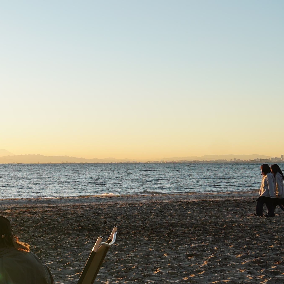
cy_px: 213
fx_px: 622
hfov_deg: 22.6
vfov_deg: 25.4
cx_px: -99
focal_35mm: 67
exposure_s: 1/160
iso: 100
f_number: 6.3
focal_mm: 18
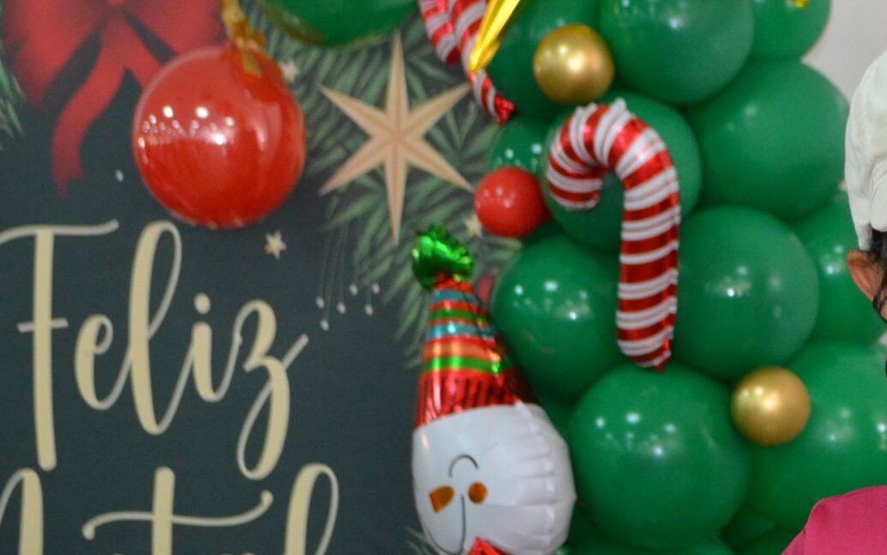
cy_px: 422
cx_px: 960
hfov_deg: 16.7
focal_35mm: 121
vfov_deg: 10.8
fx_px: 2925
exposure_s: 1/60
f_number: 4.8
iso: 1250
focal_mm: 32
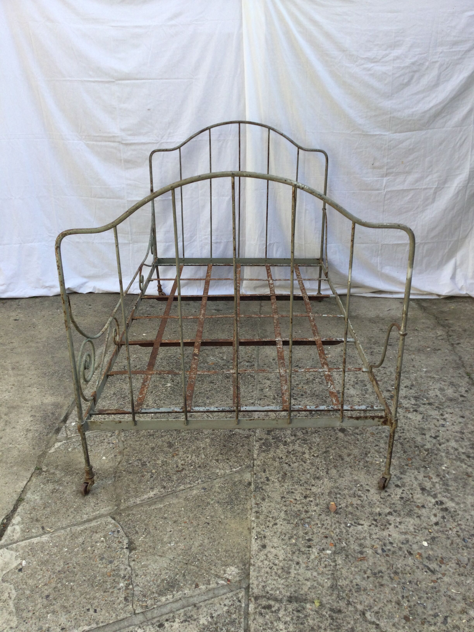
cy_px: 316
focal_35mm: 31
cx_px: 237
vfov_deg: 58.4
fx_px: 566
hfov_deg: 45.4
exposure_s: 1/473
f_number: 2.4
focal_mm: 3.3
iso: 25
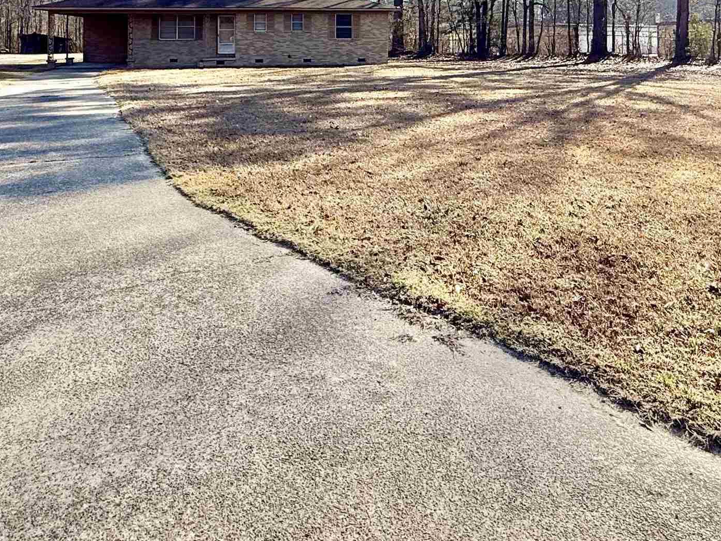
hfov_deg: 58.3
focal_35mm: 31
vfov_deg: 40.7
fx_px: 646
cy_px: 21
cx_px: 365
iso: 50
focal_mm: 2.22
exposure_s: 1/2092
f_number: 2.2
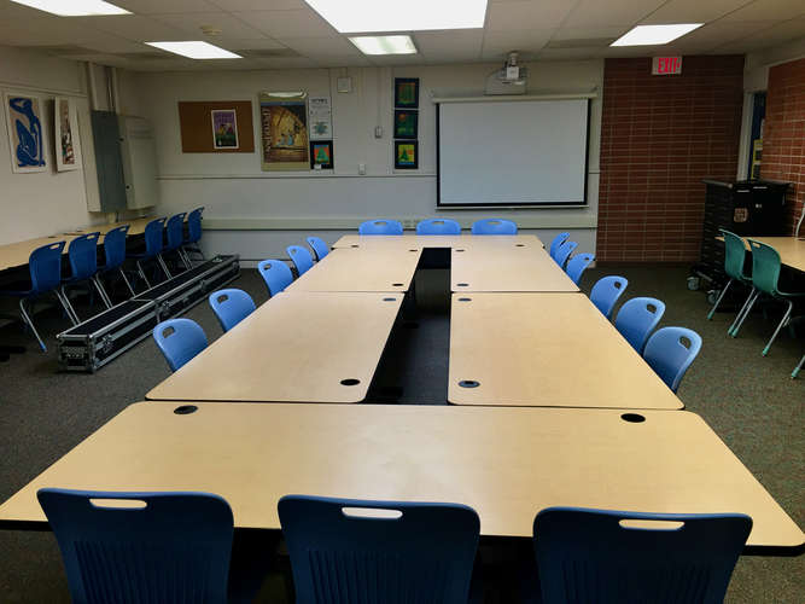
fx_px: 674
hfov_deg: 61.7
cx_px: 402
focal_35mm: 29
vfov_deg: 48.2
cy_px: 302
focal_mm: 4.15
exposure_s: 1/15
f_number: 2.2
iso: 25
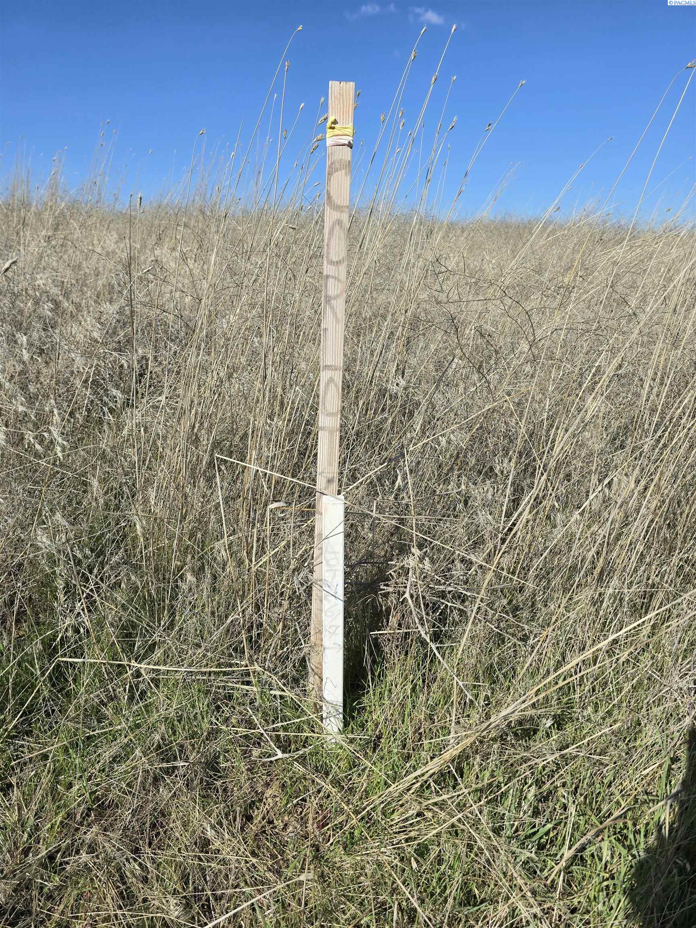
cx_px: 348
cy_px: 464
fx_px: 617
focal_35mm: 23
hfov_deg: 58.9
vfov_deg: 73.9
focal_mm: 6.3
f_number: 1.7
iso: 12
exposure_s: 1/1111
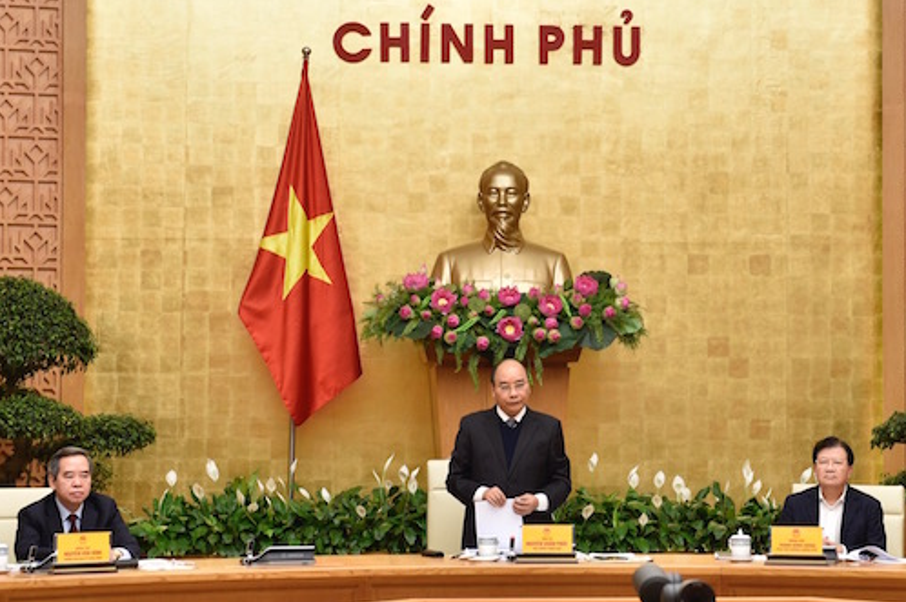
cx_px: 489
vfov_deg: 15.2
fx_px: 2263
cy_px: 264
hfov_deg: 22.6
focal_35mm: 90
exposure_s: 1/160
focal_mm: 70
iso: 800
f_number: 4
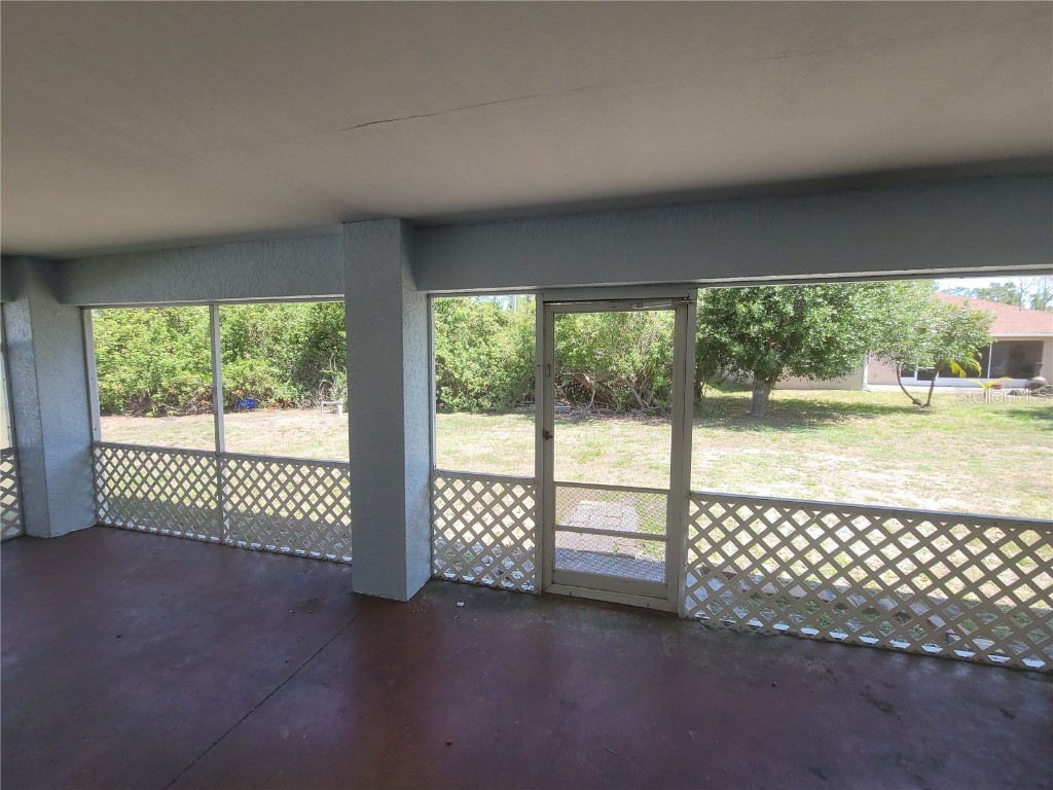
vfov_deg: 89.9
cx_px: 526
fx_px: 395
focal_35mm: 13
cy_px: 395
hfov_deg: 106.2
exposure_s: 1/207
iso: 64
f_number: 2.2
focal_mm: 2.2
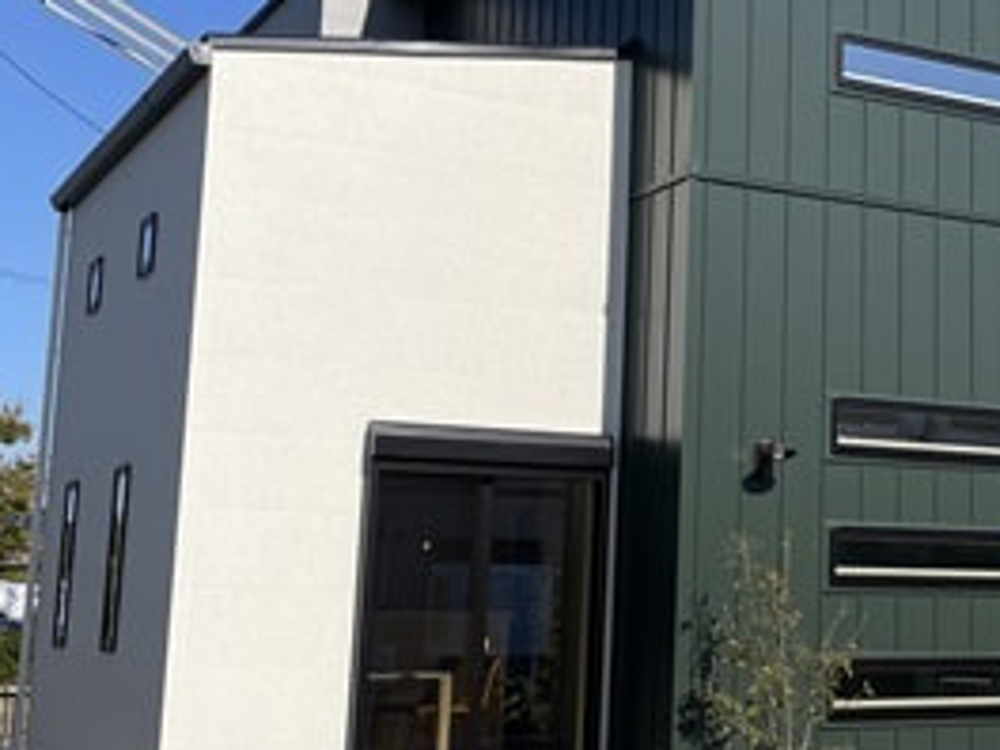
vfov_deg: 23.3
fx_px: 1820
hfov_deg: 29.3
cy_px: 333
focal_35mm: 63
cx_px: 924
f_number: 1.6
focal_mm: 4.2
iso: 32
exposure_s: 1/5051
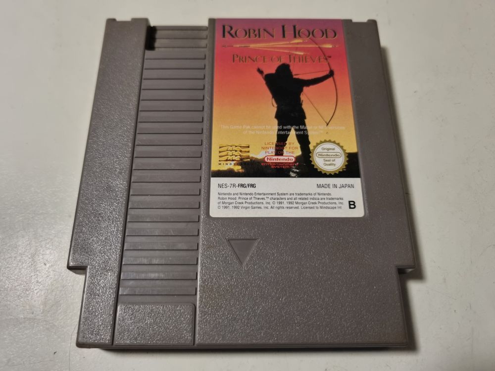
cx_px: 248
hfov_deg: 67.3
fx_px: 372
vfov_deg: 53.1
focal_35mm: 26
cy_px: 186
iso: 400
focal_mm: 5.4
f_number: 1.8
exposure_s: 1/50
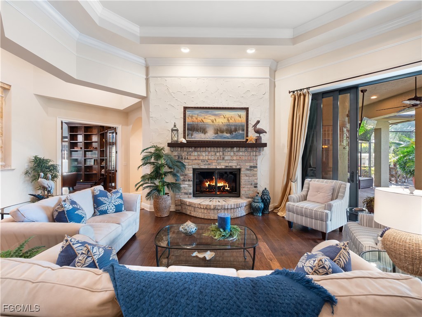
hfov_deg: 102.1
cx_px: 211
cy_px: 158
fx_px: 171
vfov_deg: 85.7
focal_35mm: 14
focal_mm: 7
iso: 200
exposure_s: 1/1.25
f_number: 7.1
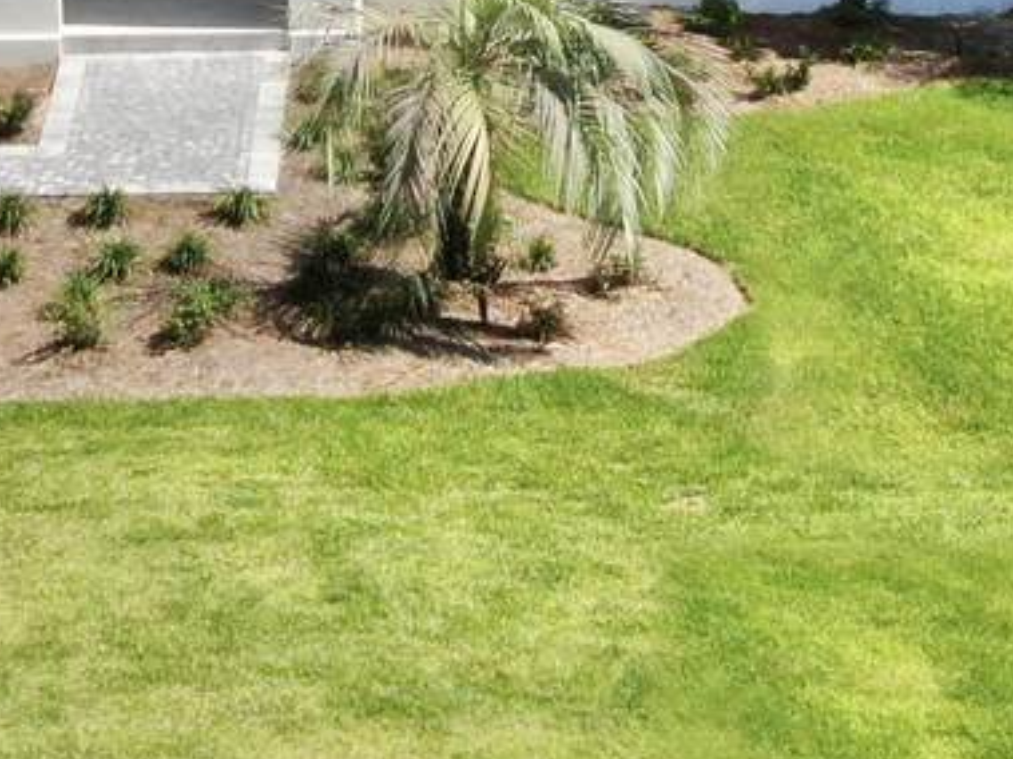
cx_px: 342
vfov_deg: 14.2
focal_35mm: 98
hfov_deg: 20.0
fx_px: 2867
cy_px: -339
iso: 100
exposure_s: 1/1250
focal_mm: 5
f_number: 3
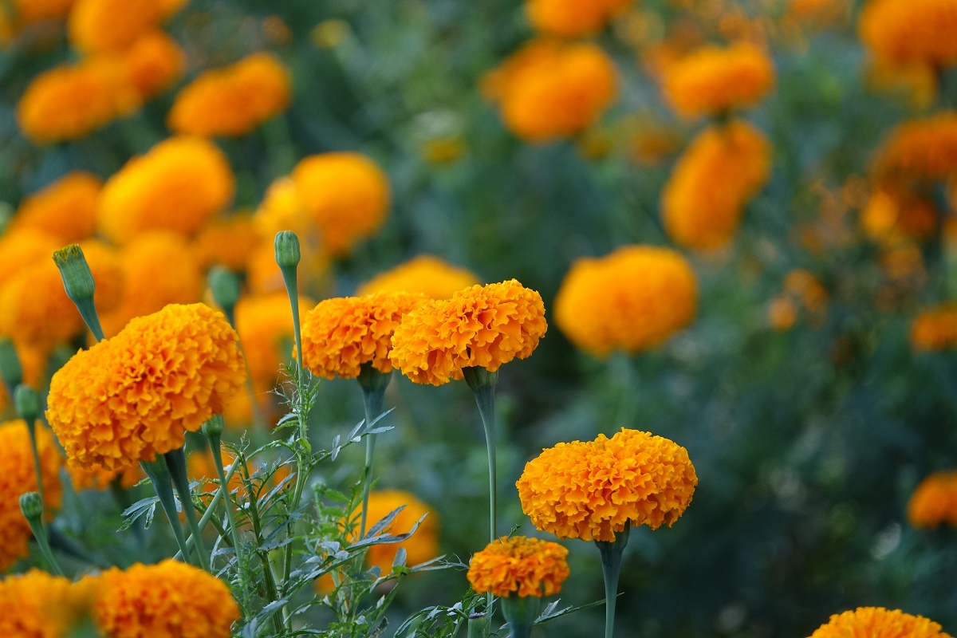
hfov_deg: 3.5
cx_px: 478
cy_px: 319
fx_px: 15710
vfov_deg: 2.3
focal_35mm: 591
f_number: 4
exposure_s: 1/250
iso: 400
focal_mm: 216.73
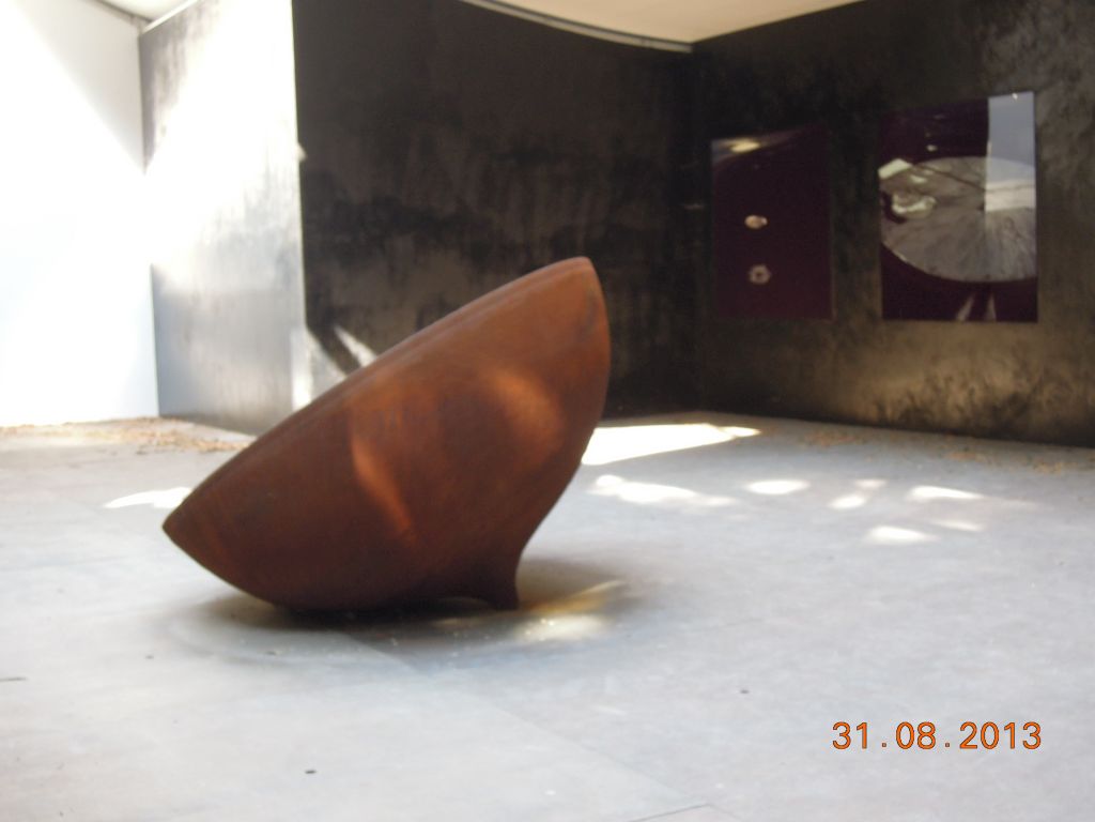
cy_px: 411
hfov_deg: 38.2
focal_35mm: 50
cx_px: 548
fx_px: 1582
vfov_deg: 29.1
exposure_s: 1/60
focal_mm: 9
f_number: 3.7
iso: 250
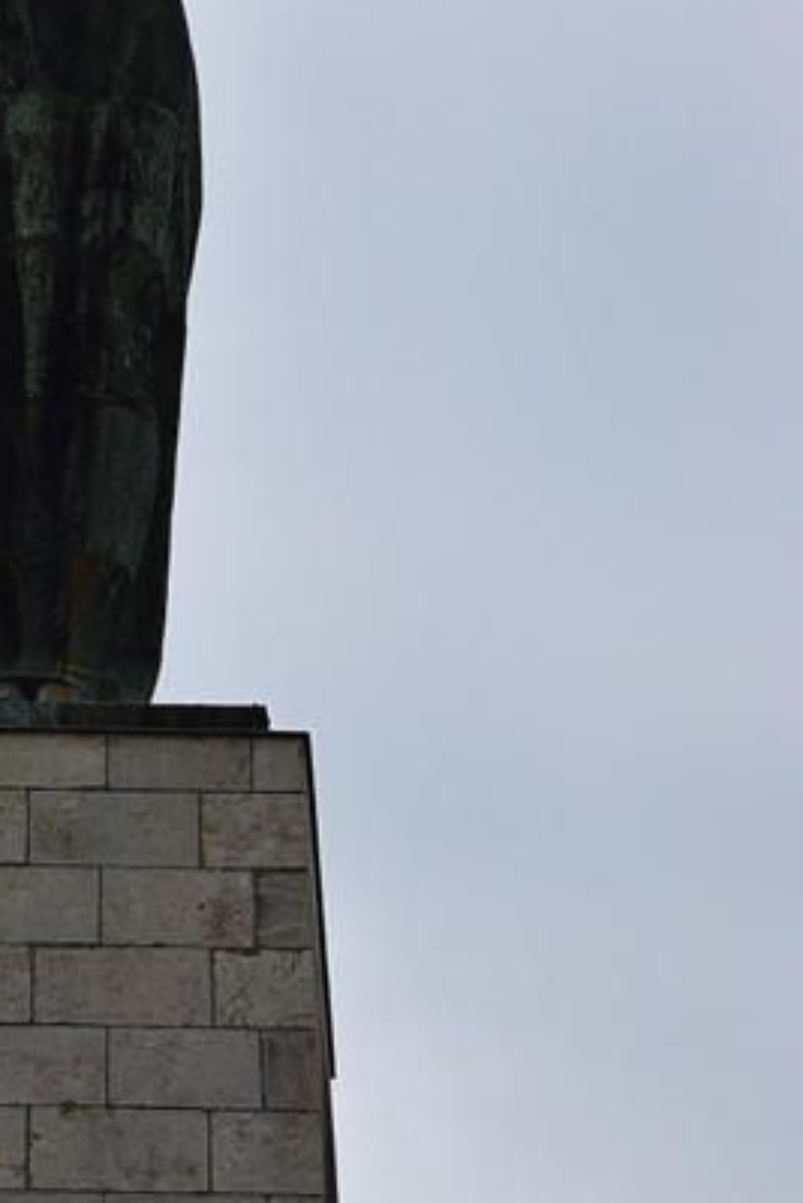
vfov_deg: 10.3
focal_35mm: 198
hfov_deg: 6.9
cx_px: 42
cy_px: 108
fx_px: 6619
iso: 250
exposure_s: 1/500
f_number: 11
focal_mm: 66
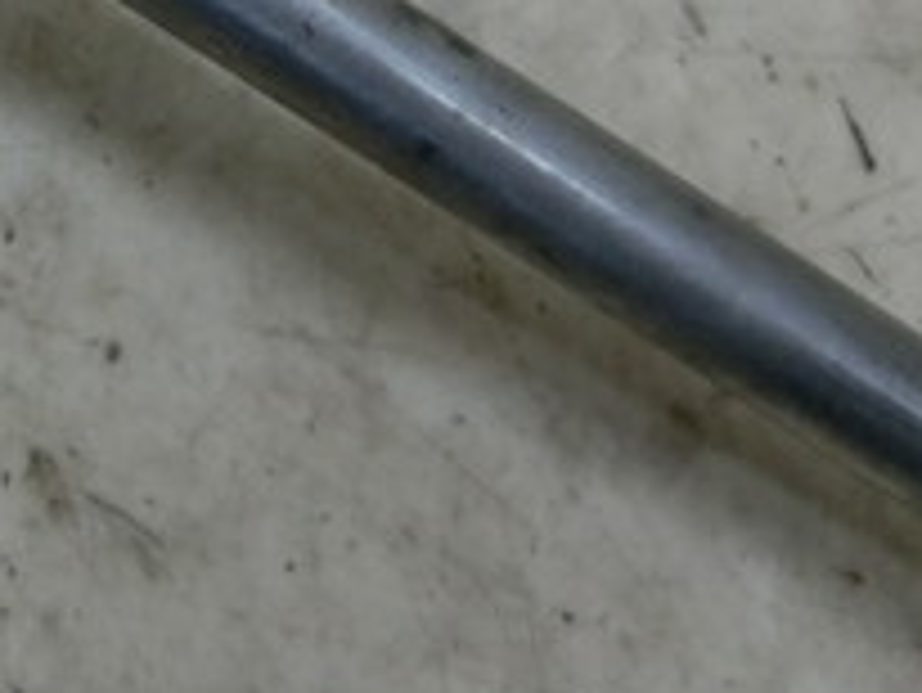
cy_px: -180
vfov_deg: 18.9
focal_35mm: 73
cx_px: -135
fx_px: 1945
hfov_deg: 24.5
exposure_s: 1/125
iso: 320
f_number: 3.5
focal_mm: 4.5
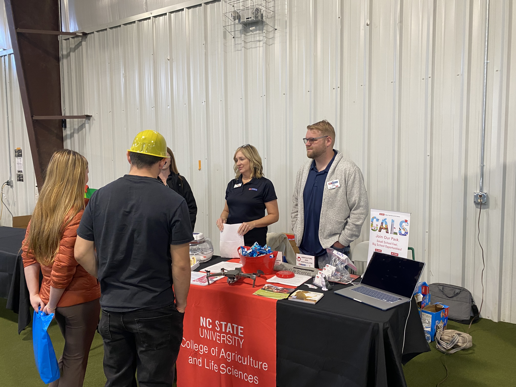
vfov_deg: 53.1
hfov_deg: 67.3
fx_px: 388
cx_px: 258
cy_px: 194
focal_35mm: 26
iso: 125
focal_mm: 4.25
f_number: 1.8
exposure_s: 1/61
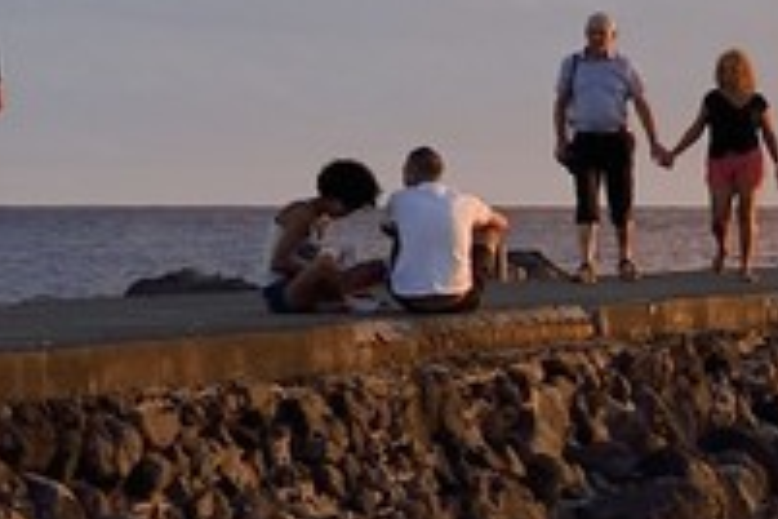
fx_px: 6526
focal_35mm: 302
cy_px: 459
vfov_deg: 4.5
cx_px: 2535
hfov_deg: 6.2
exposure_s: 1/200
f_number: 8
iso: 400
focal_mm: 38
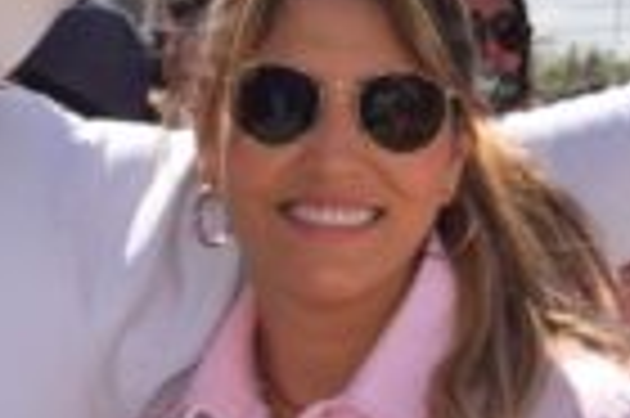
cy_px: 146
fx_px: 4719
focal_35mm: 270
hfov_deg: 7.6
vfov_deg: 5.1
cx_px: 176
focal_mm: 34
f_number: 13
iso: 100
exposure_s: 1/200
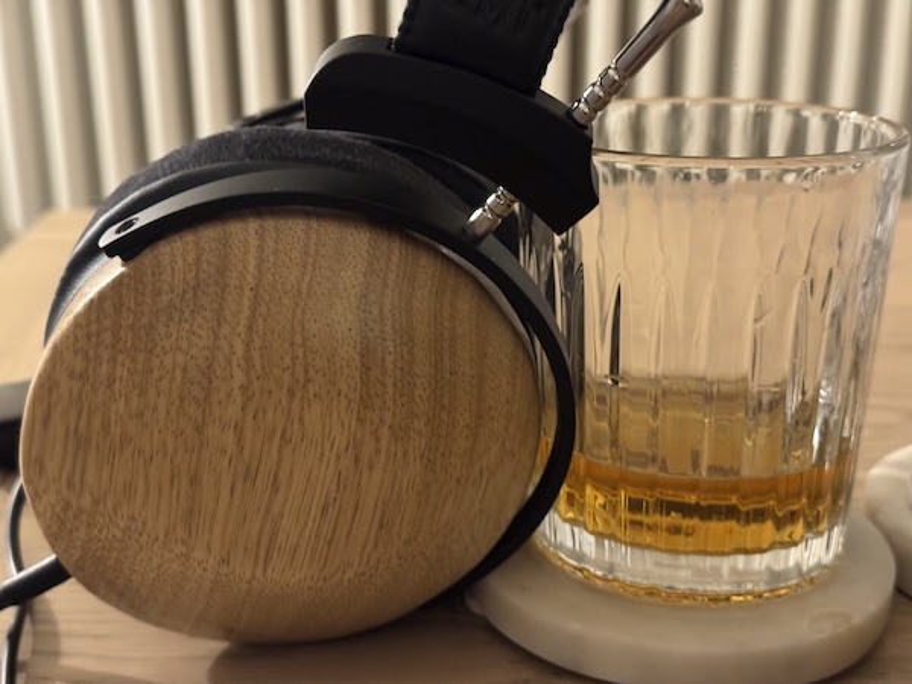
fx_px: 1265
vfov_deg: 30.3
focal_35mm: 48
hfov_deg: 39.7
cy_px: 342
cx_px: 456
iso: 640
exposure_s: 1/25
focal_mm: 6.76
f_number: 1.78
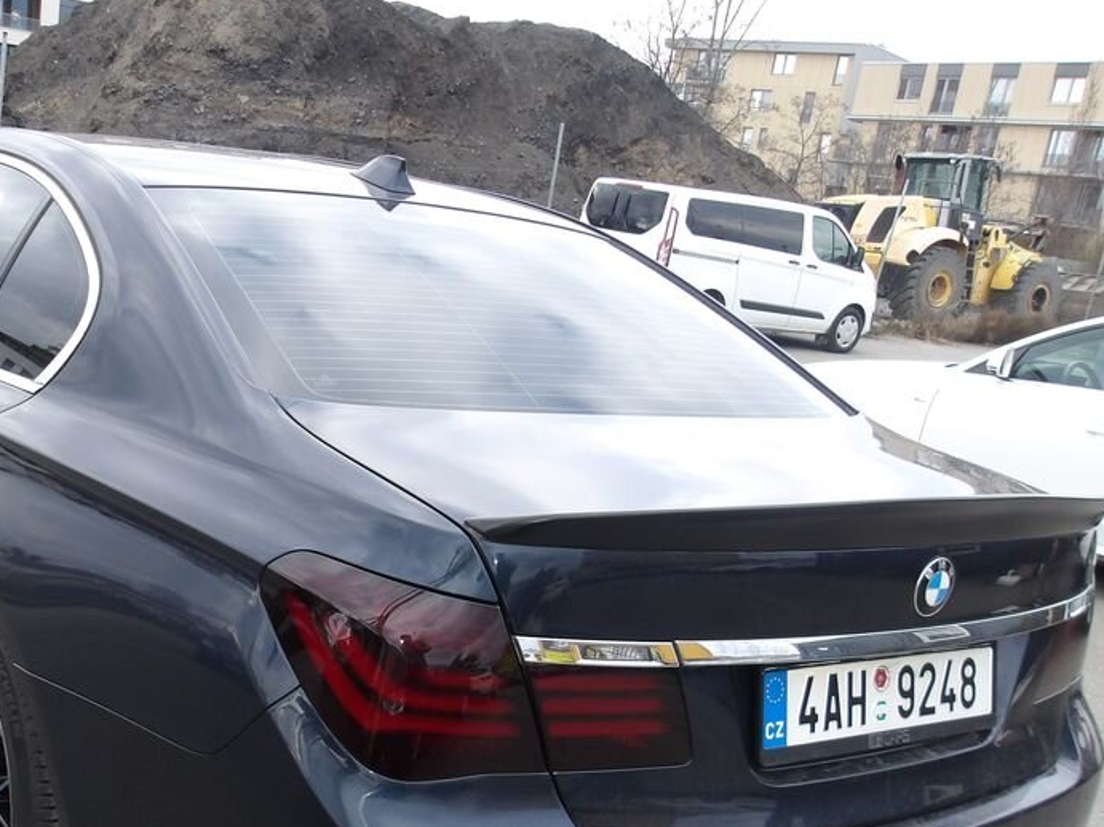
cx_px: 342
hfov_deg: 45.9
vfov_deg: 35.5
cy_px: 568
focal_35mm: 40
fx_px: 1275
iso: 100
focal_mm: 4.9
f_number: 3
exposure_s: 1/233
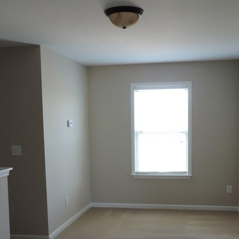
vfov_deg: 38.0
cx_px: 131
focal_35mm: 44
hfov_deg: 38.3
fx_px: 344
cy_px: 155
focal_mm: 4.3
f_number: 3
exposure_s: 1/30
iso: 220
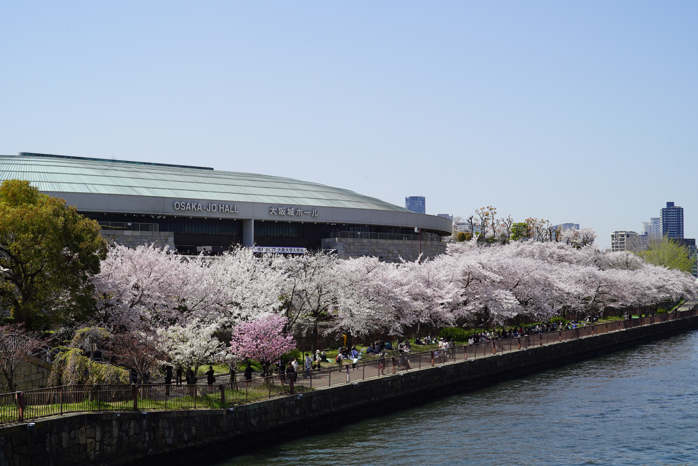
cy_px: 233
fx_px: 854
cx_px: 349
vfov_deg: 30.6
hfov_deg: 44.5
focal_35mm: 44
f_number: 14
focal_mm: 44
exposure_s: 1/80
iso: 100
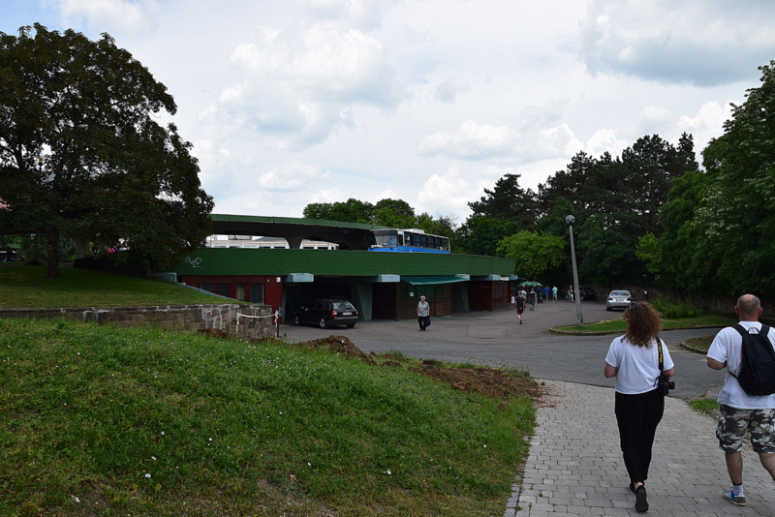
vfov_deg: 48.0
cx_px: 388
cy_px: 258
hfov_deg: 67.4
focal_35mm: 27
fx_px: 581
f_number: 11
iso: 400
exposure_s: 1/500
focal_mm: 18
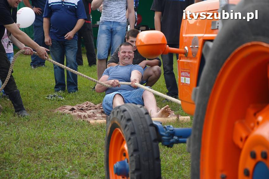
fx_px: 784
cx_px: 134
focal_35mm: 105
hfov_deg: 19.5
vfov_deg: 13.0
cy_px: 90
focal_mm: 70
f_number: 4.5
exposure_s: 1/250
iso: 400
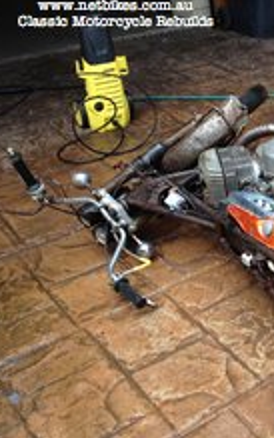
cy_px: 248
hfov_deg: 21.3
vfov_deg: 35.0
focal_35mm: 58
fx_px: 693
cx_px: 296
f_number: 2.4
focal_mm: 4.28
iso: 64
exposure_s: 1/120
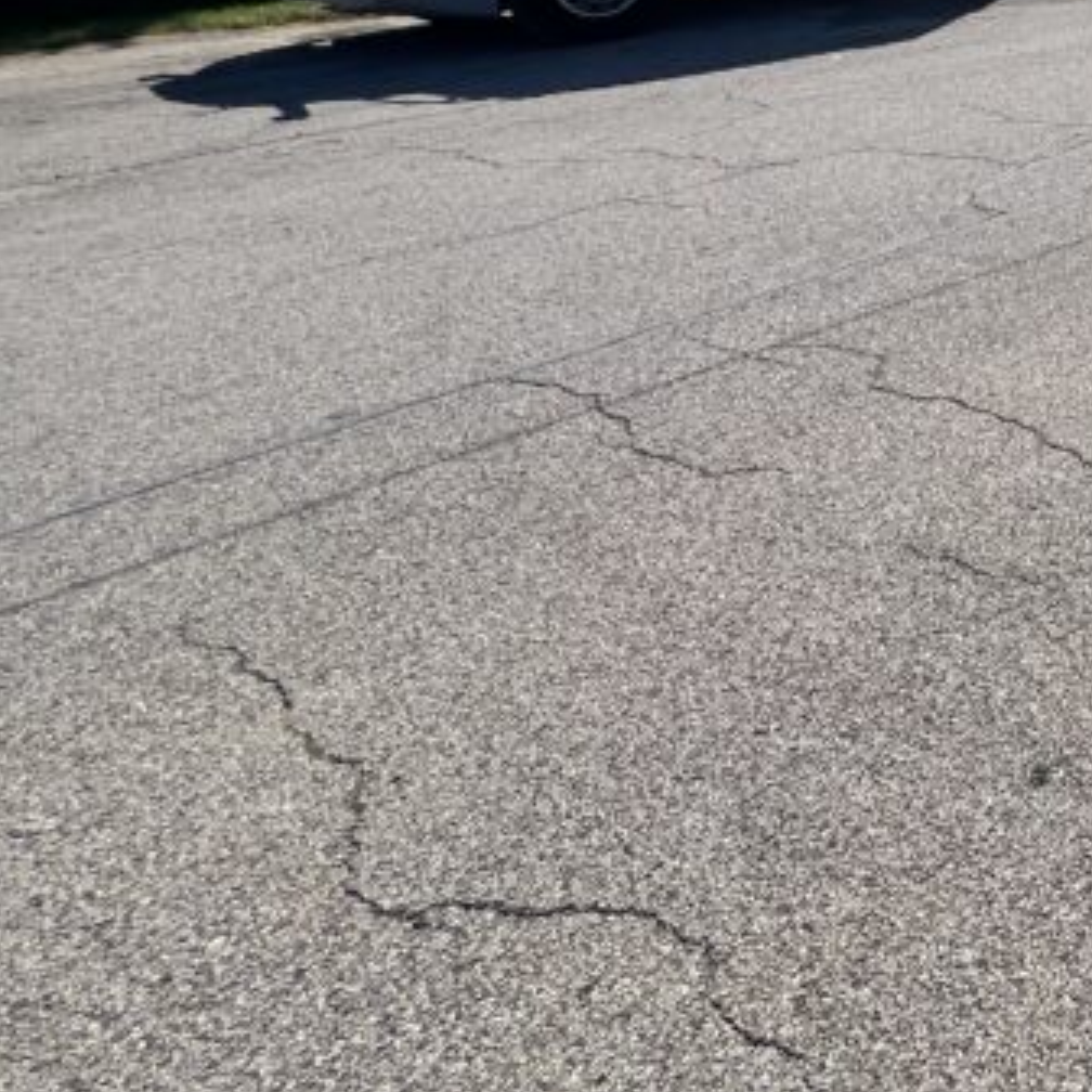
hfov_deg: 30.9
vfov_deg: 39.0
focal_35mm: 35
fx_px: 1249
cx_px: 1554
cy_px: -104
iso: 32
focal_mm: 1.57
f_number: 1.8
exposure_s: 1/2273
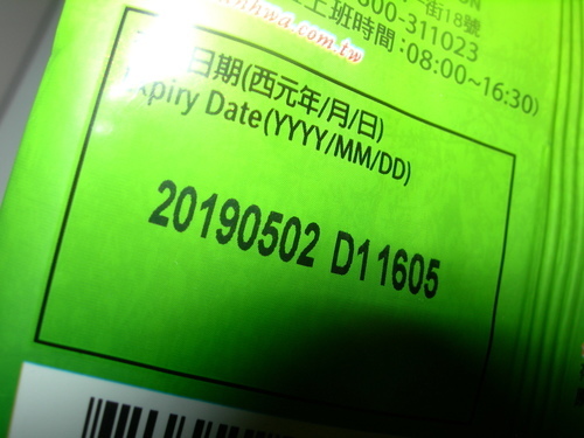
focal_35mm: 38
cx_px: 292
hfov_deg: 49.0
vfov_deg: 37.7
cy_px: 219
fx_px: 641
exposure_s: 1/60.1
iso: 50
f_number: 4.8
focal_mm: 7.8
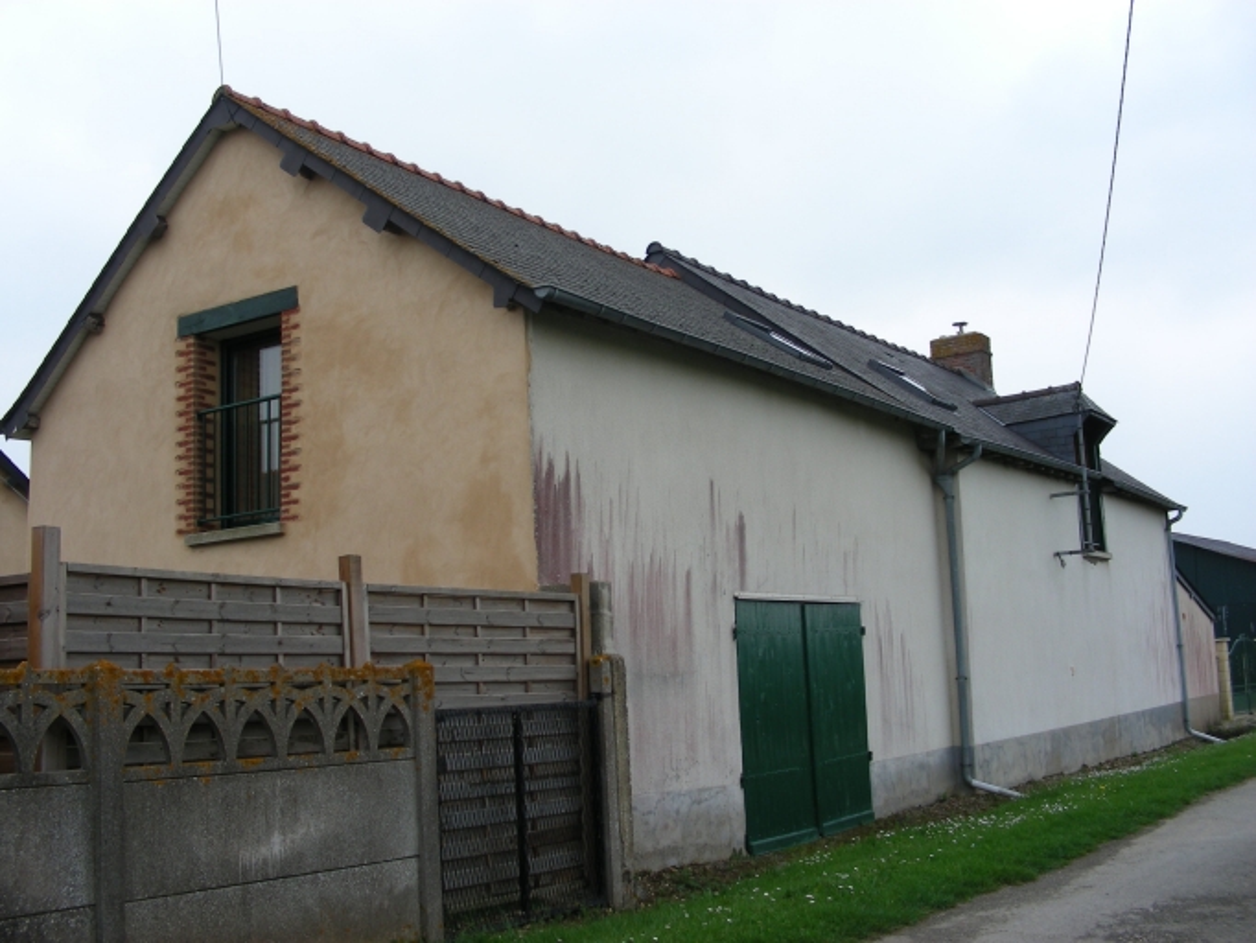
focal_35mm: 38
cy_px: 472
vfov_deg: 37.7
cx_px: 628
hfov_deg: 49.0
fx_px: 1379
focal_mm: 6.3
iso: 50
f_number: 4
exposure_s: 1/339
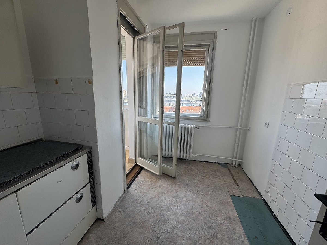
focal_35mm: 14
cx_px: 164
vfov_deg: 85.7
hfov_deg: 102.1
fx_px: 132
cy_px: 122
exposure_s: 1/226
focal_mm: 2.22
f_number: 2.2
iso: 40
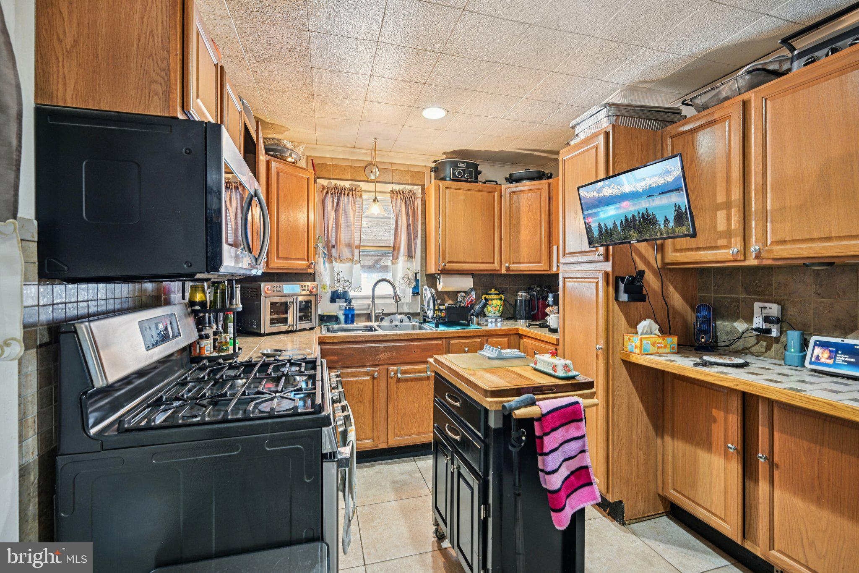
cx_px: 430
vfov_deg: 73.7
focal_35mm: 16
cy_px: 286
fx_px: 382
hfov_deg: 96.7
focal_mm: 16
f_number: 8
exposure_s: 1/4
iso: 400
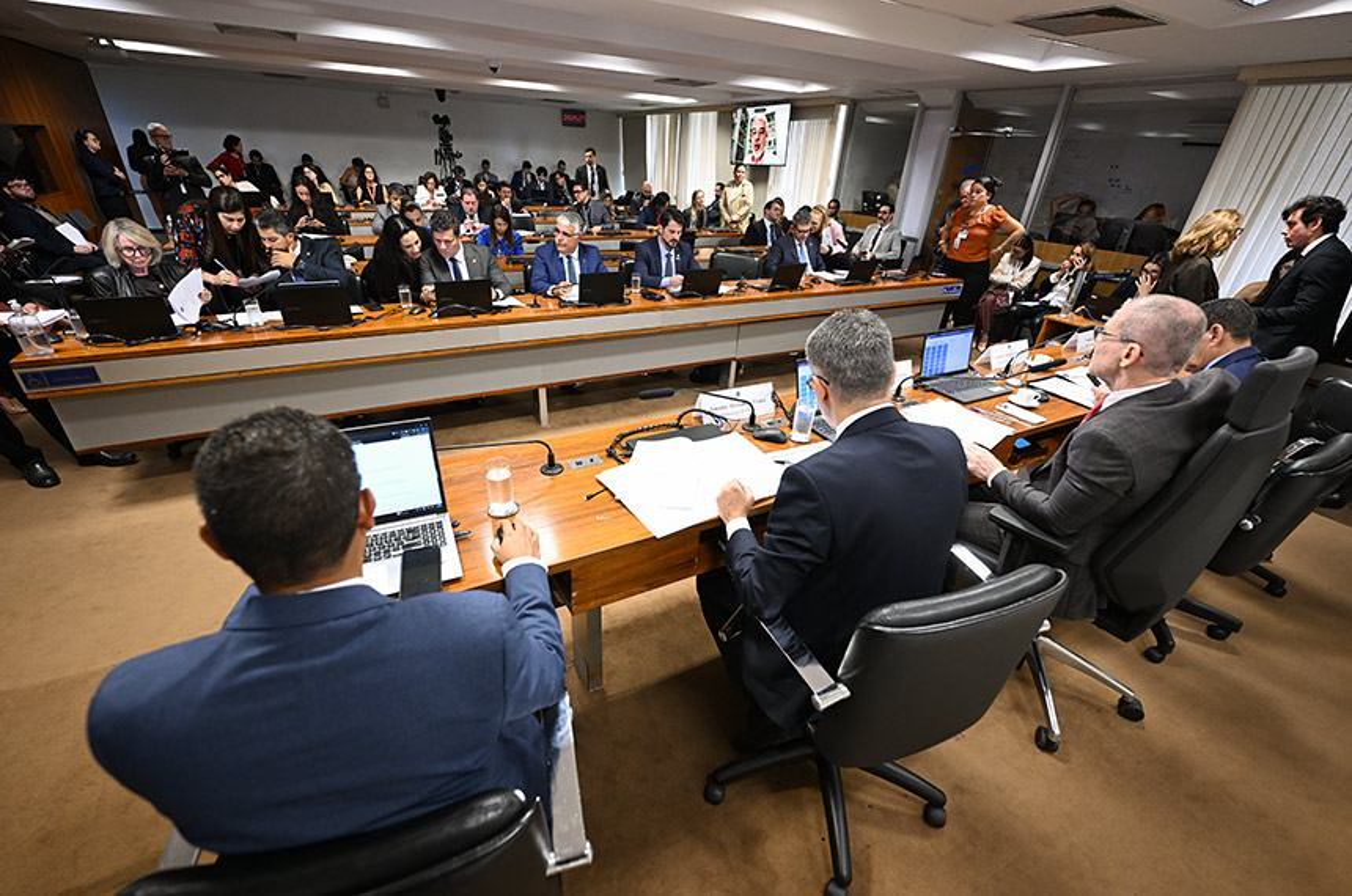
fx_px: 525
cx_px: 676
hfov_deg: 104.4
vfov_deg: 81.0
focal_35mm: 14
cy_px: 448
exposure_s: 1/100
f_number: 2.8
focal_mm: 14
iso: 1250
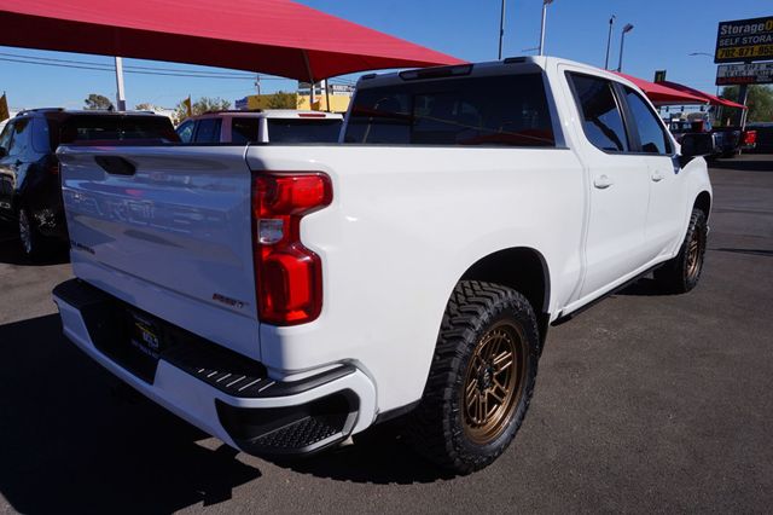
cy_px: 258
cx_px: 386
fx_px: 515
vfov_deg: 53.1
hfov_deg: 73.8
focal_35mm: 24
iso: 100
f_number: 13
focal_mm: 16
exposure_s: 1/250
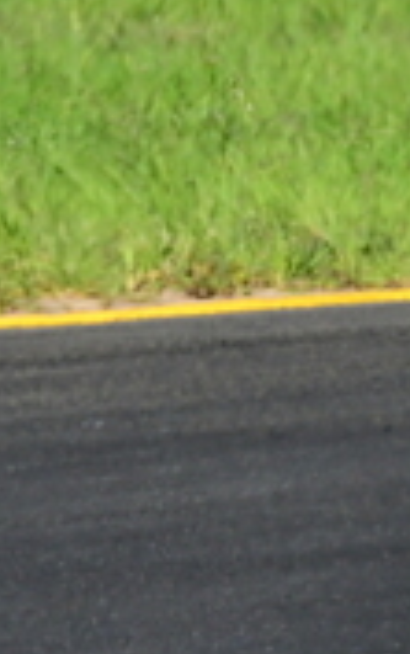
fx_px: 44355
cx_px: 1381
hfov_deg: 0.5
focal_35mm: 2487
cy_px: 478
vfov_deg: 0.8
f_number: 11
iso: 500
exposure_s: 1/640
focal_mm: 360
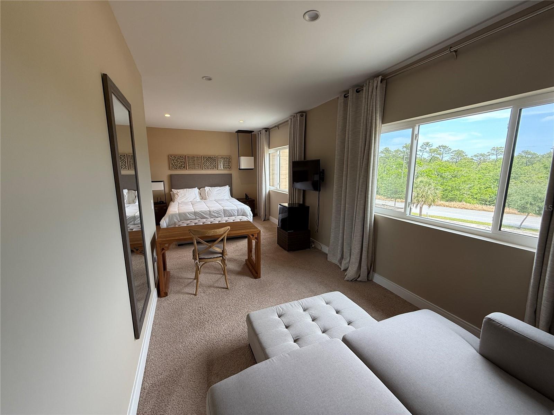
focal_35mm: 14
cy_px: 208
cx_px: 277
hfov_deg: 102.1
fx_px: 224
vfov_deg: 85.7
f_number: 2.2
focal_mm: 2.22
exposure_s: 1/99
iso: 100
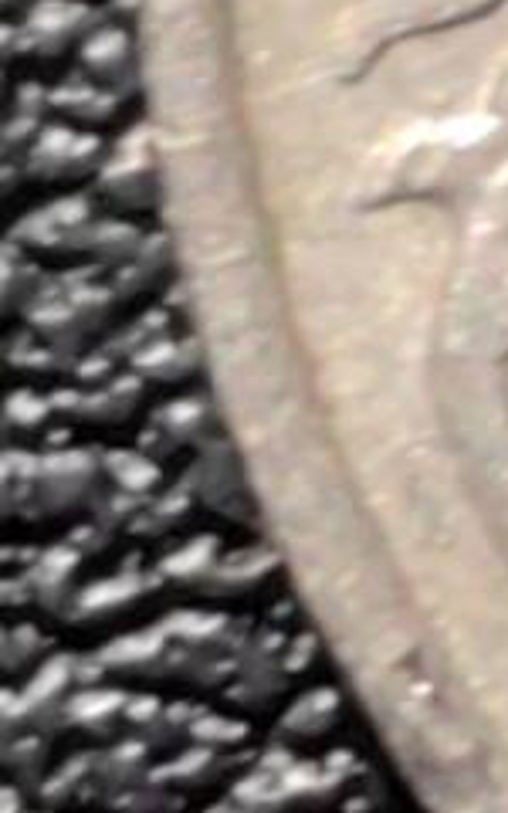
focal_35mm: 597
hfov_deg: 2.2
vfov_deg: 3.5
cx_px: 1527
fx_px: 13224
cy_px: -17
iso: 125
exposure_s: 1/100
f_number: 2
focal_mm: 5.75
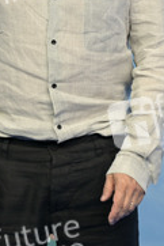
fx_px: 1057
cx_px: 55
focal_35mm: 155
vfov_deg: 13.2
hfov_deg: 8.9
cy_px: 49
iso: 160
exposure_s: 1/200
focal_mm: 70
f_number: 4
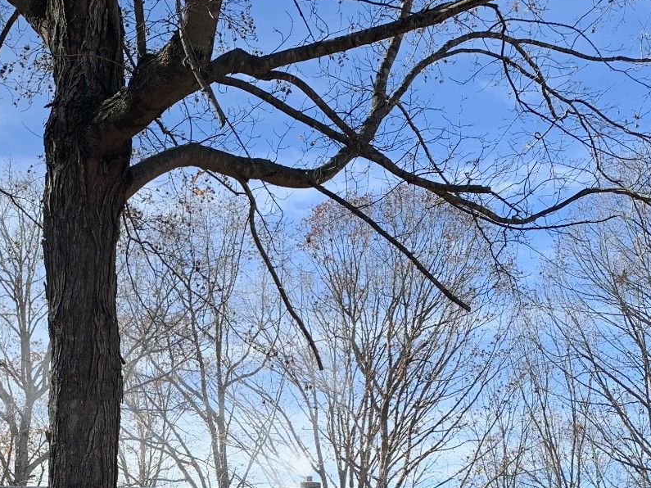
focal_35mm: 67
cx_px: 133
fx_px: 1260
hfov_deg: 28.4
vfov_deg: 20.6
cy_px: 577
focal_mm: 4.25
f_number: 1.8
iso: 25
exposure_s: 1/1490
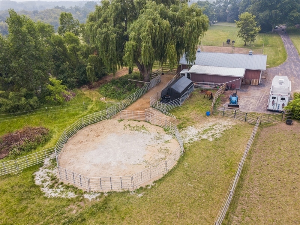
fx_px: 225
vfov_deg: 53.1
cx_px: 150
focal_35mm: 26
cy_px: 112
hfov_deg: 67.3
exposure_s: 1/1000
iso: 100
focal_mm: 4.73
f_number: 2.2
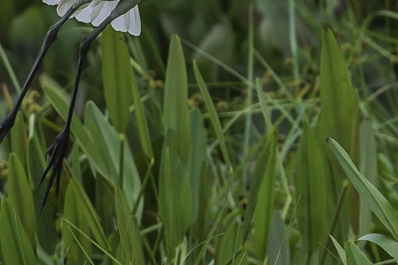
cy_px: -68
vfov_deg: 0.9
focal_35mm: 1513
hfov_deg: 1.4
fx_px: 16716
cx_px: 191
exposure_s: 1/1000
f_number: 7.1
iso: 800
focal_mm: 500
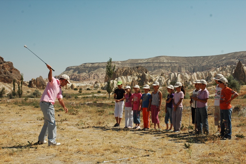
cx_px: 123
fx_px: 317
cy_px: 82
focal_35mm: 46
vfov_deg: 28.9
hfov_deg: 42.4
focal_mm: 31
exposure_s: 1/320
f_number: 9
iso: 200
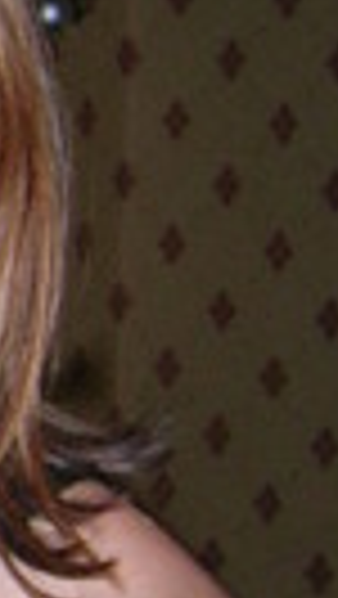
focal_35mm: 200
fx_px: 3181
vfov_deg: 10.8
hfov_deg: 5.6
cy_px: 418
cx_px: -786
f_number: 2.8
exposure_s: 1/60
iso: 56
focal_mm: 5.4
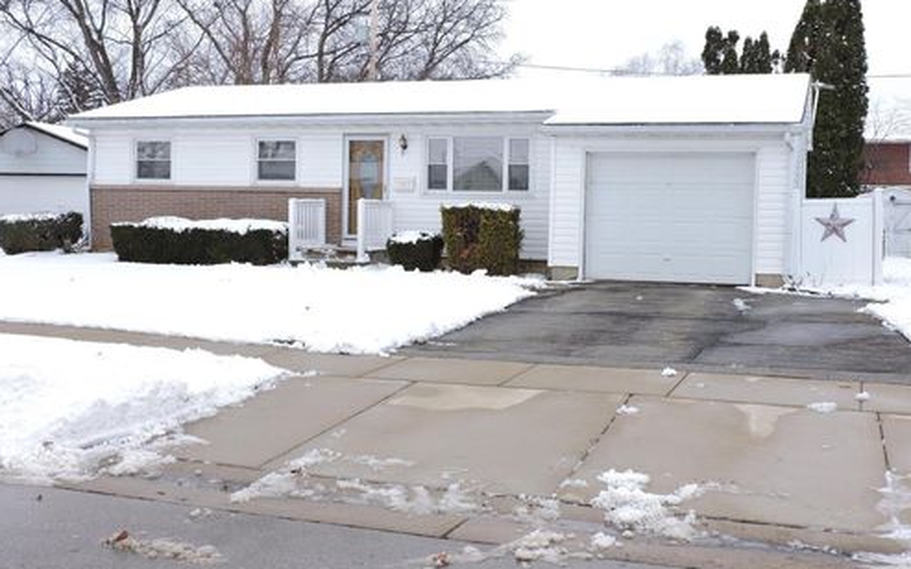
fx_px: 1067
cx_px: 456
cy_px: 278
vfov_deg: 29.9
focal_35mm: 43
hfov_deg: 46.2
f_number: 4.2
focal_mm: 7.1
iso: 100
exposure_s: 1/125
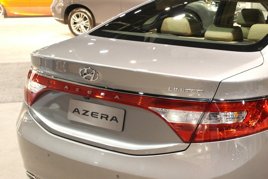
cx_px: 244
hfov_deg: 30.8
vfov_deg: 21.9
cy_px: 112
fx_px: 462
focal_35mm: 62
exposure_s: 1/20
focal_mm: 20
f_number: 3.5
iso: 800
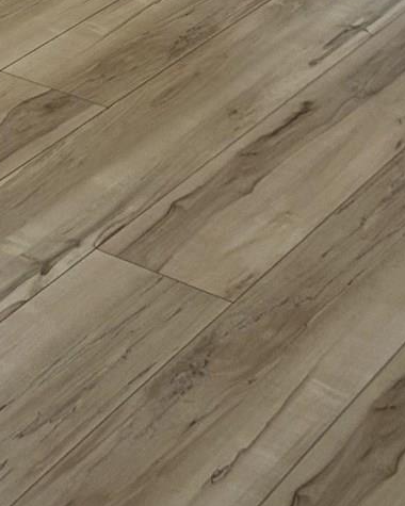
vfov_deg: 13.3
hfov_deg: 12.4
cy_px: -523
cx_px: 17
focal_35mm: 123
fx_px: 1843
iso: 100
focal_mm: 5.7
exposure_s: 1/120
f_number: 1.5
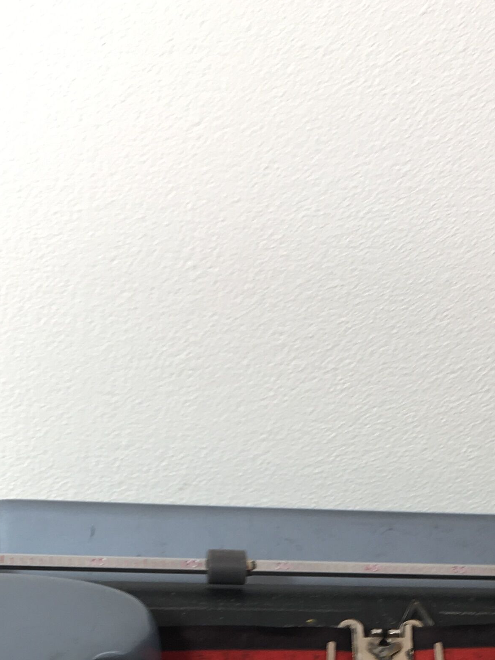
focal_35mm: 75
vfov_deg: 23.7
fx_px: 1430
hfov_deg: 19.5
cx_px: 372
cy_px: 788
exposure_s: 1/33
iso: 25
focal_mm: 4.15
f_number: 2.2
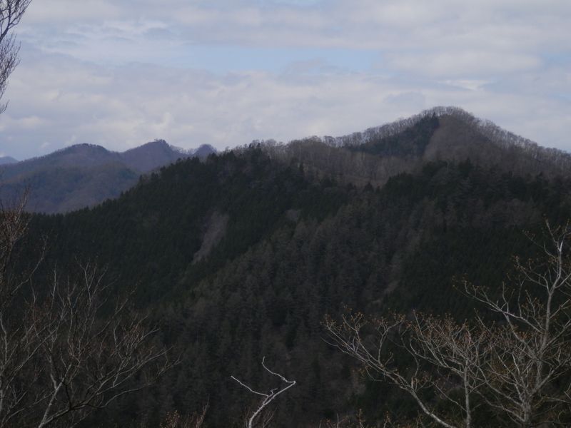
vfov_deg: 18.4
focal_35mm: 80
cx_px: 286
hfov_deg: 24.4
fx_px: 1320
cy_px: 214
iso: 100
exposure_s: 1/160
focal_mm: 14.4
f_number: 13.1
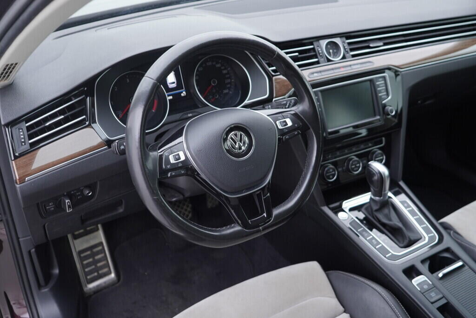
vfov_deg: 36.9
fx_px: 476
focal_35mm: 36
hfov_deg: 53.1
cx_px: 238
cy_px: 159
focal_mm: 24
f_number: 2.8
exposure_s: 1/40
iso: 200
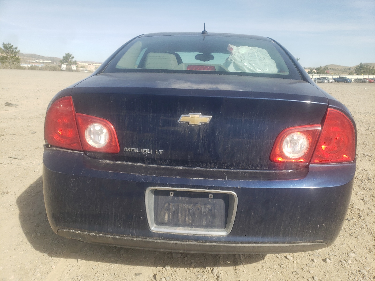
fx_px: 282
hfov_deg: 67.3
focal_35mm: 26
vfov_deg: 53.1
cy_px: 140
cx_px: 188
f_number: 1.5
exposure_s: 1/2000
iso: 50
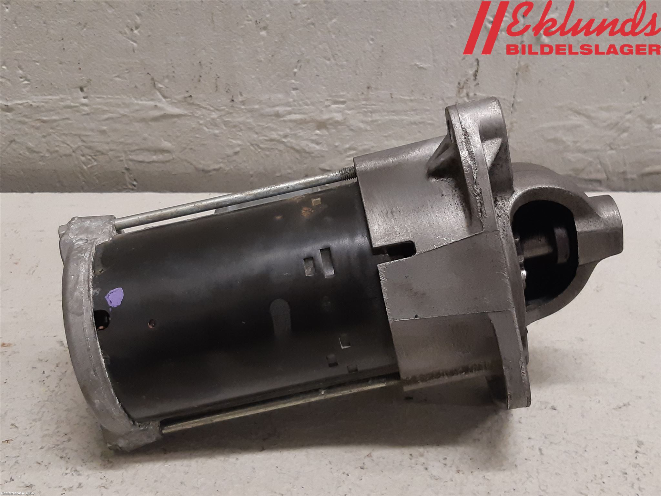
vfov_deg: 53.1
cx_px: 330
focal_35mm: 26
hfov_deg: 67.3
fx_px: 496
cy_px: 248
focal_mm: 3.93
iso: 200
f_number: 1.7
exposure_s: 1/50
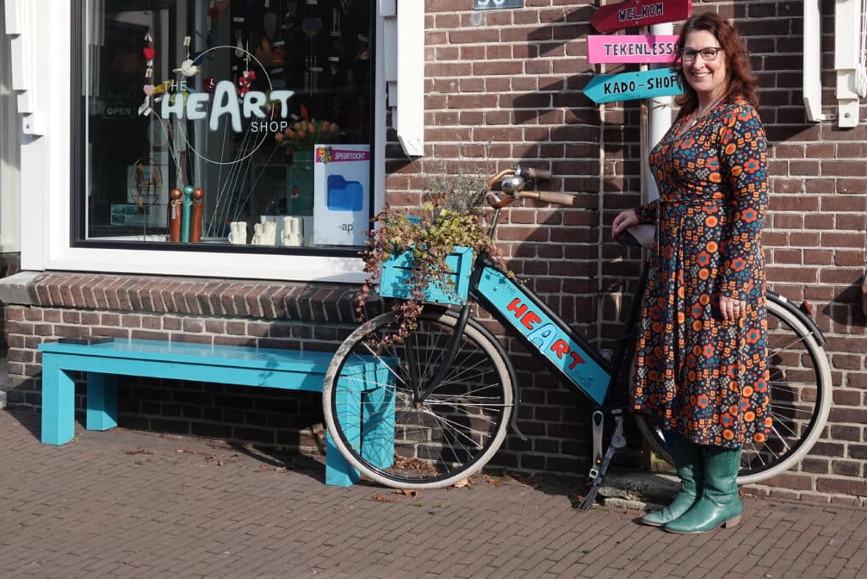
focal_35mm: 58
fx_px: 1397
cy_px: 247
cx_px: 459
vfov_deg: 23.4
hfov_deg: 34.5
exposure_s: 1/1000
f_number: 3.2
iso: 160
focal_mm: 18.21
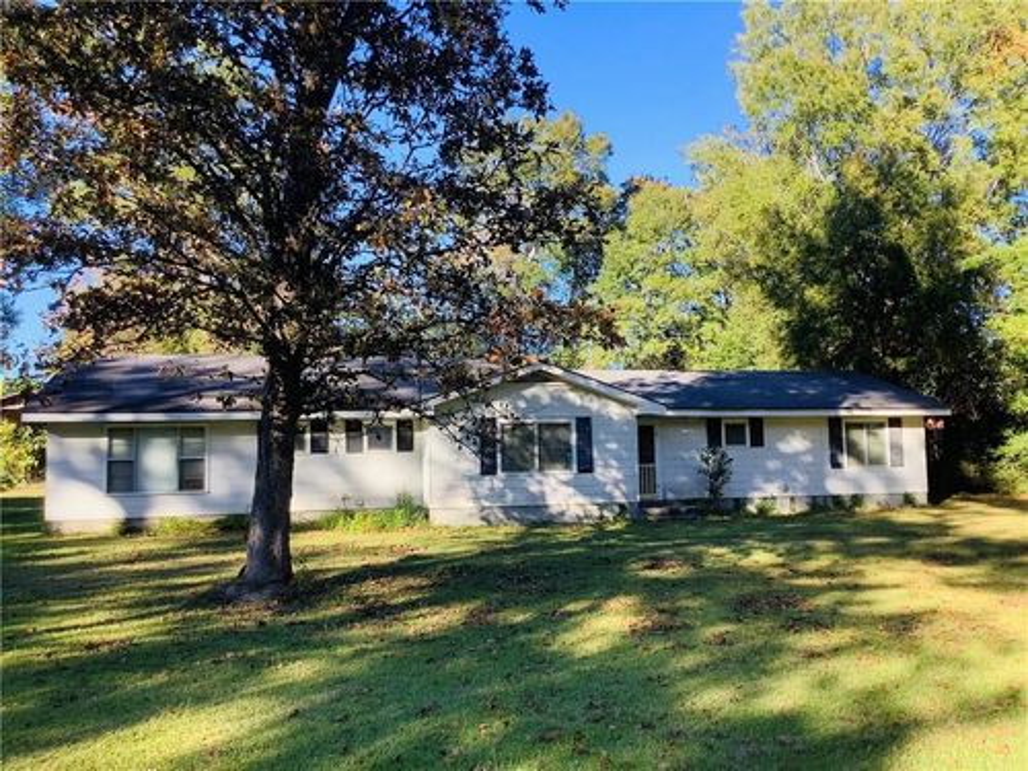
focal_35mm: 31
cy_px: 386
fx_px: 921
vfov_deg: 45.4
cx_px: 514
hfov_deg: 58.4
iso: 25
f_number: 2.4
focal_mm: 3.3
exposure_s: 1/209
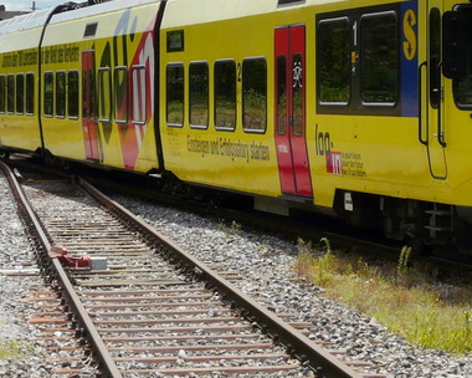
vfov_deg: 10.7
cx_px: 462
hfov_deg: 13.2
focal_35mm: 144
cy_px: 58
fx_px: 2012
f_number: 5.6
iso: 100
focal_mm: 9.2
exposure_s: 1/500
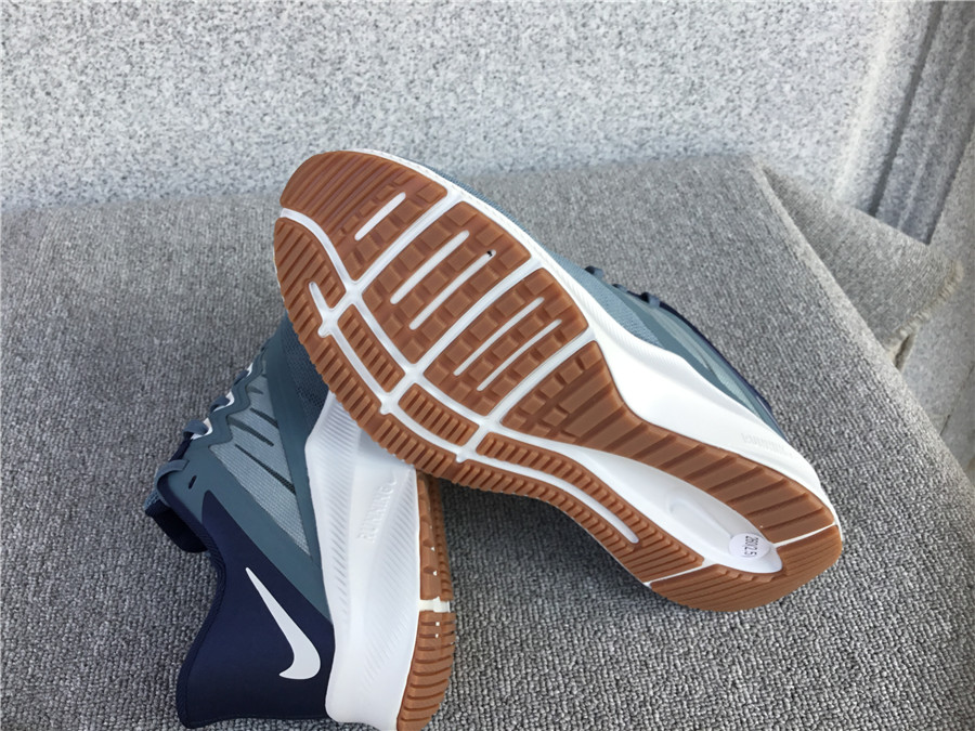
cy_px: 366
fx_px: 873
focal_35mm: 31
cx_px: 488
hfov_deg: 58.4
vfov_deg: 45.4
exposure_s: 1/210
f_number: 2.4
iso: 25
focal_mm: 3.3
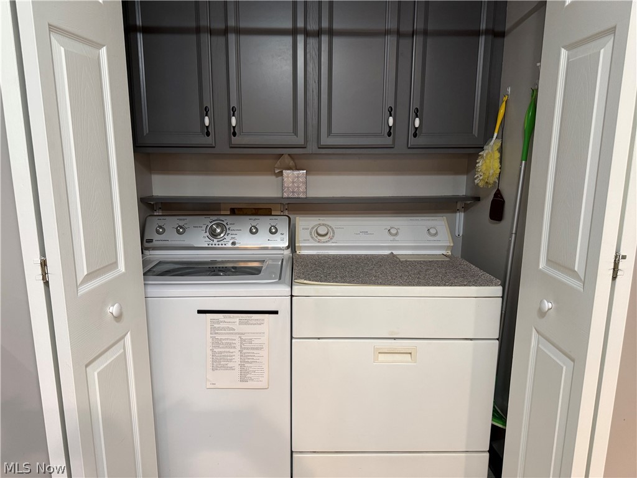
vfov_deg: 56.8
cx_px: 318
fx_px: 442
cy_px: 239
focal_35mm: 24
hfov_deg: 71.6
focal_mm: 6.76
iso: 250
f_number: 1.78
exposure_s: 1/60
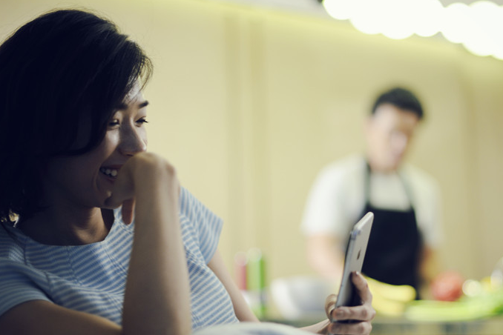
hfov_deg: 28.8
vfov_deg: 19.4
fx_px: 978
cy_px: 214
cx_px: 306
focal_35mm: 70
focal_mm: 50
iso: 250
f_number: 1.4
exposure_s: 1/100
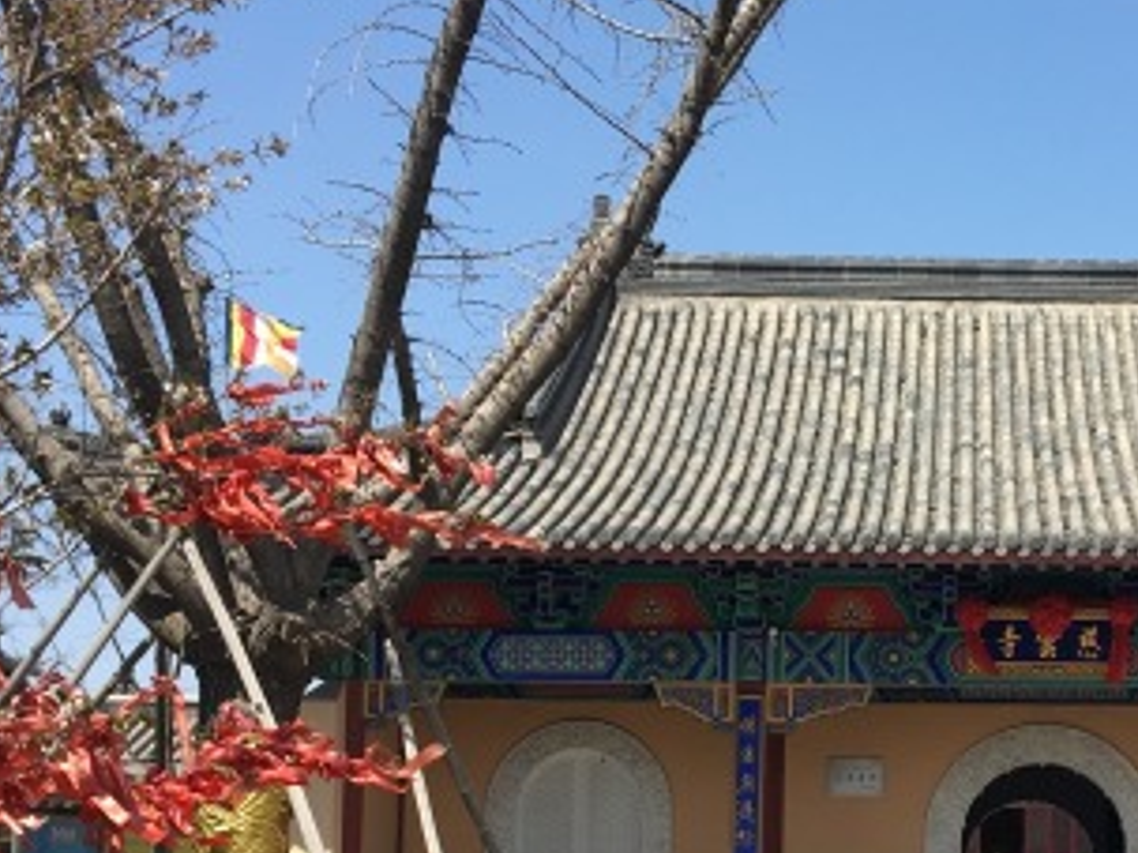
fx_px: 2202
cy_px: 757
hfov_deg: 27.9
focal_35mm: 67
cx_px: 1018
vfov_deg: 21.5
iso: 25
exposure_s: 1/999
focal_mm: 4.15
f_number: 2.2
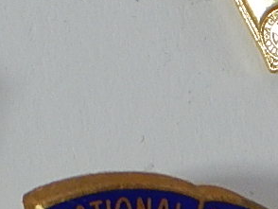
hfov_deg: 5.2
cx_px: -183
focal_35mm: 375
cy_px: -89
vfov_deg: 4.0
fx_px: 3014
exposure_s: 1/30
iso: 250
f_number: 4.1
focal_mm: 12.3
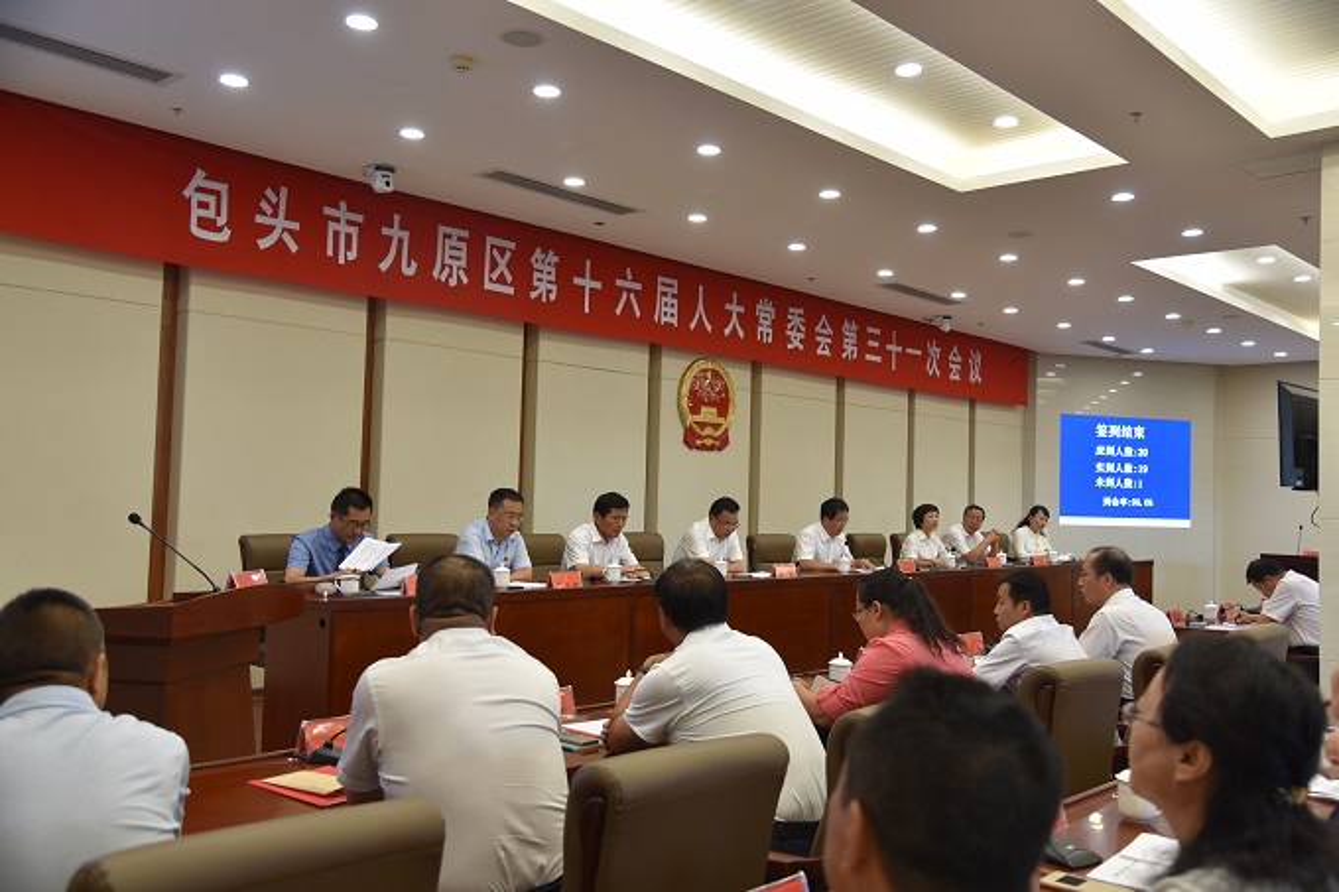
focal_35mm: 32
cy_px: 446
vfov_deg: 41.1
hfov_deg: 58.7
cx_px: 670
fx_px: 1190
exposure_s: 1/60
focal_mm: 32
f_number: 4
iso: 450
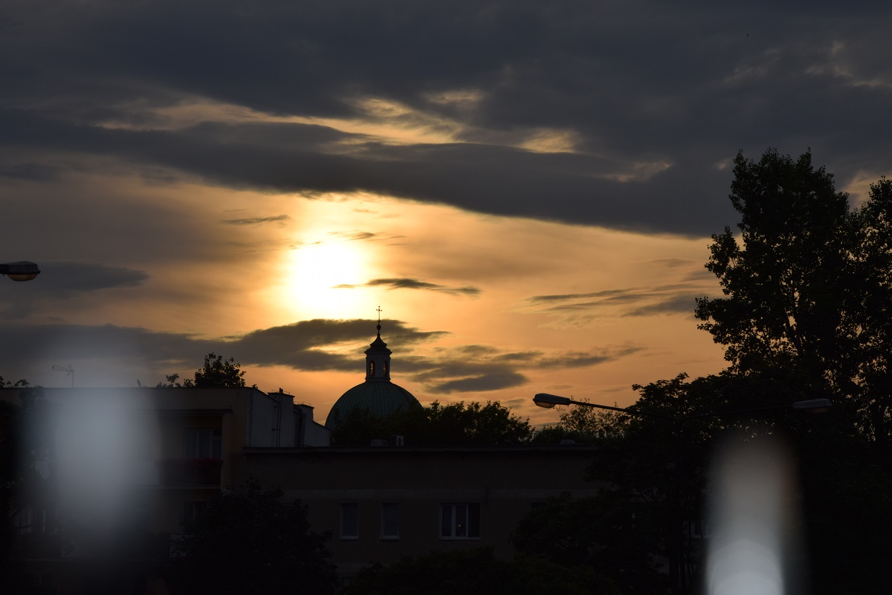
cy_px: 298
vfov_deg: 8.7
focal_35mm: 158
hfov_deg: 13.0
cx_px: 446
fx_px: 3903
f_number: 13
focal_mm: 105
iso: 100
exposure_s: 1/200
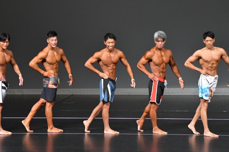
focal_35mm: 270
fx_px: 1717
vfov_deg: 5.1
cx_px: 114
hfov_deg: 7.6
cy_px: 76
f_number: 5.6
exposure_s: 1/400
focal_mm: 180
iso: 5000
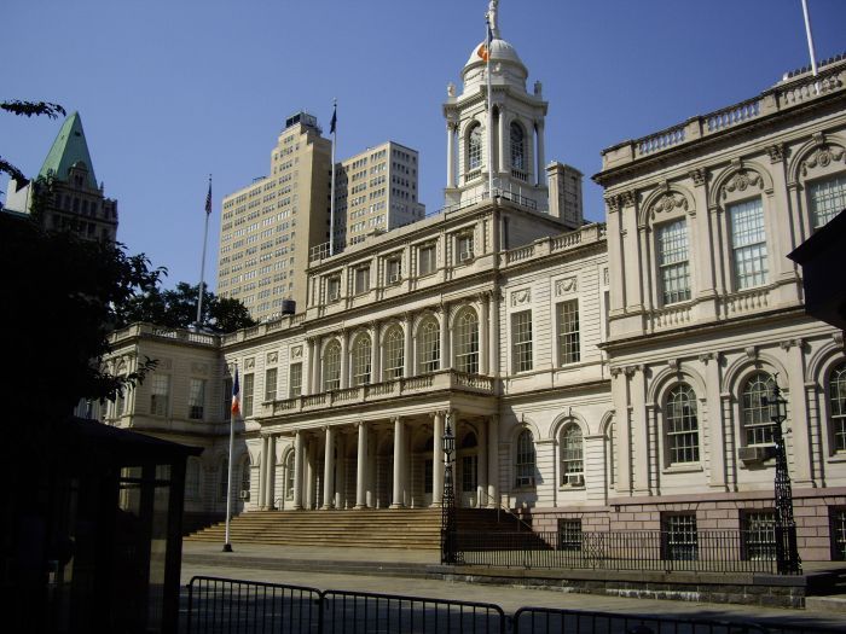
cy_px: 317
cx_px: 423
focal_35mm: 38
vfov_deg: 37.7
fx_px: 929
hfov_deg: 49.0
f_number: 8
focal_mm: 7.9
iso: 64
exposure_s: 1/200
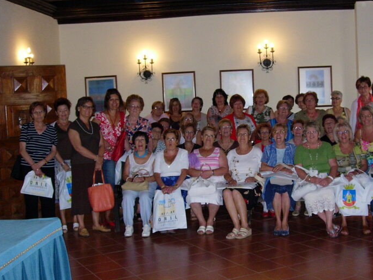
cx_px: 240
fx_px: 571
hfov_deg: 35.9
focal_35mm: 53
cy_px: 148
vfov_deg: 27.5
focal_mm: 7.8
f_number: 2.8
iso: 200
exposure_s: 1/161
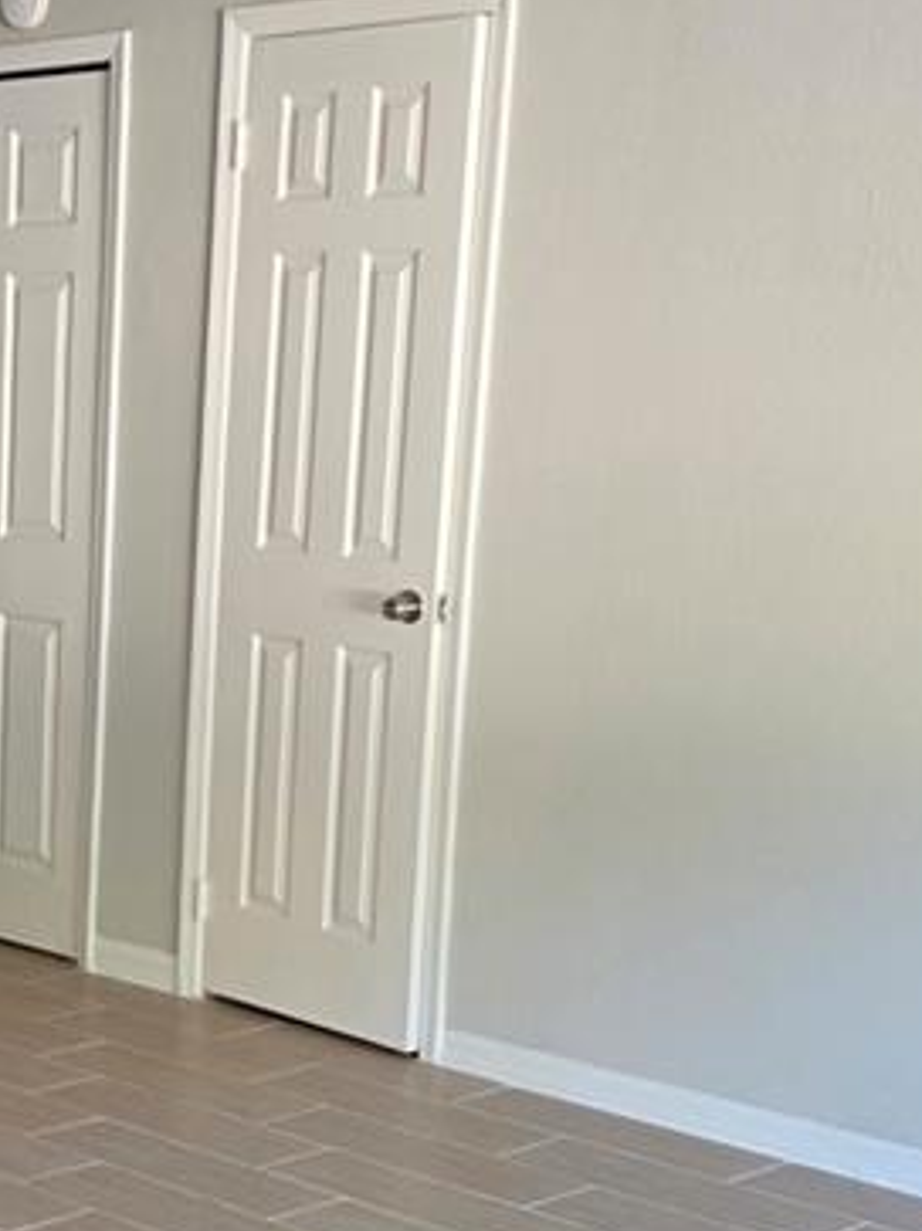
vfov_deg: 25.5
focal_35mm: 76
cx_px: -214
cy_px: 868
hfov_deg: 18.3
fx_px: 2701
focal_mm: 6.25
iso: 500
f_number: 1.7
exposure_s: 1/120
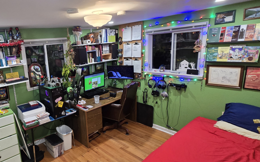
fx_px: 149
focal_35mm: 21
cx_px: 72
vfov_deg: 57.3
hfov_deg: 77.4
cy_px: 79
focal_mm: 2.2
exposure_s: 1/60
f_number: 2.2
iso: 320
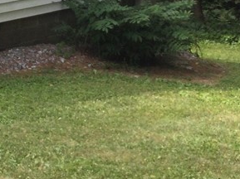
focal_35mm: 110
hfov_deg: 15.6
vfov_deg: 13.0
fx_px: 762
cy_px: -56
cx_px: -178
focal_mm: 3.3
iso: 25
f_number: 2.4
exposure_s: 1/364
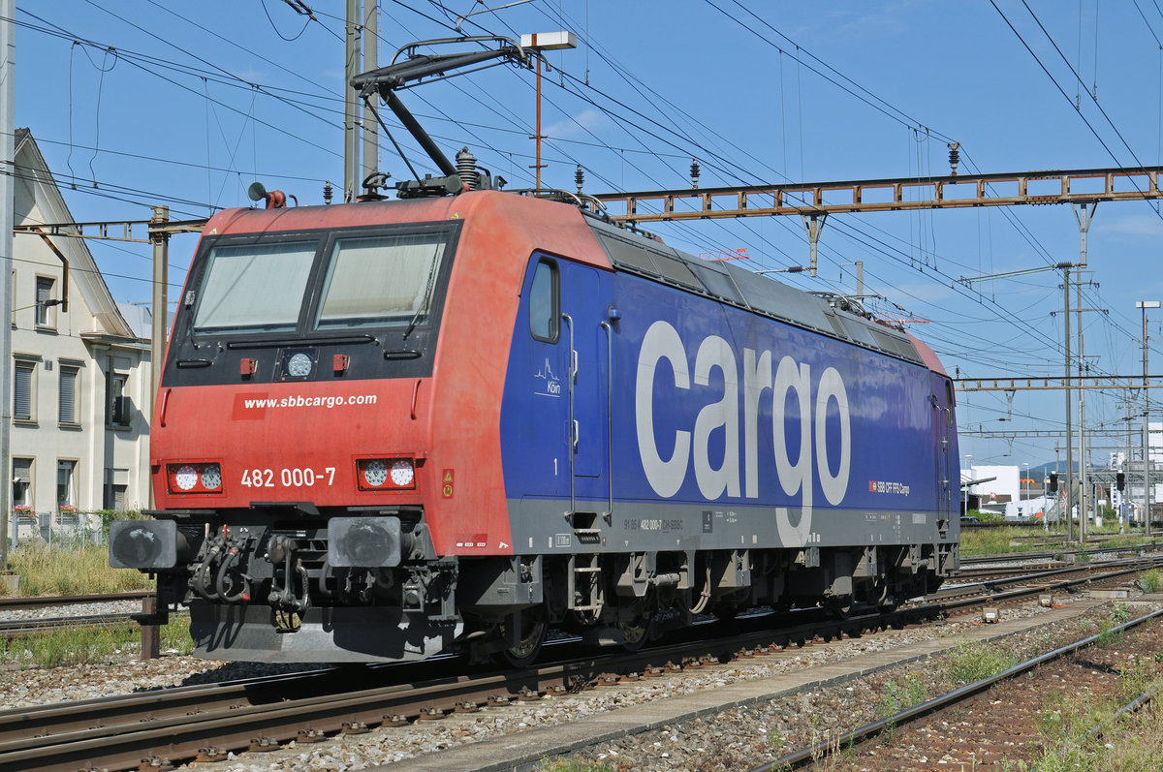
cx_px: 582
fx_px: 2130
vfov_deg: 20.6
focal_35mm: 66
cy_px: 386
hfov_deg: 30.5
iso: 200
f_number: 6.3
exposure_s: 1/1000
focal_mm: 44
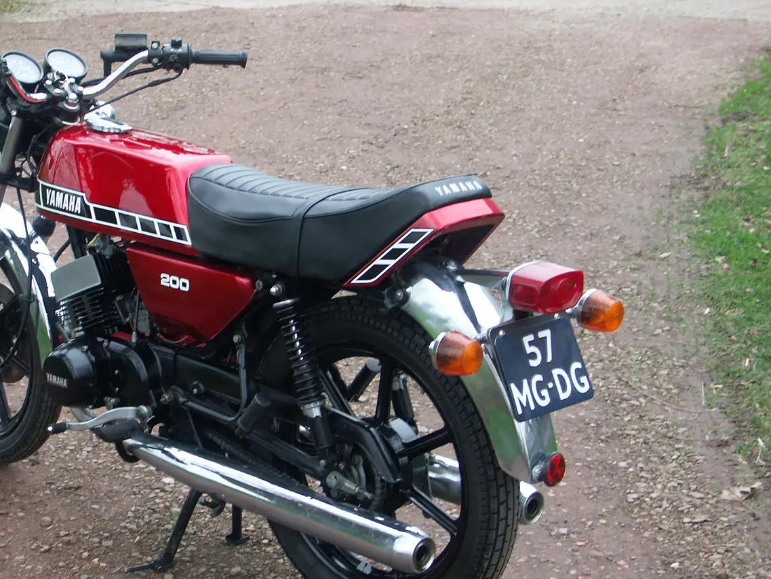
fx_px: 1693
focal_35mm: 76
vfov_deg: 19.4
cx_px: 239
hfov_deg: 25.5
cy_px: 342
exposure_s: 1/20
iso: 100
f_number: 3.2
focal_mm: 13.82
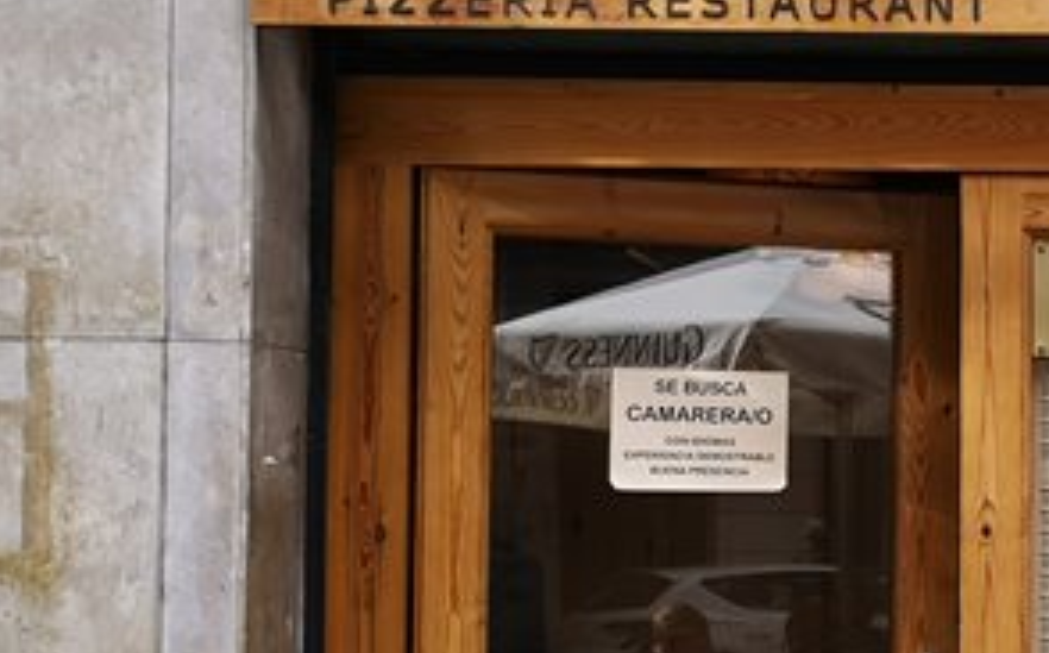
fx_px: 2227
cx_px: 1220
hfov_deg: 24.3
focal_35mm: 78
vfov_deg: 16.7
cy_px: 382
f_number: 1.8
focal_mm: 3.95
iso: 50
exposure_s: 1/222
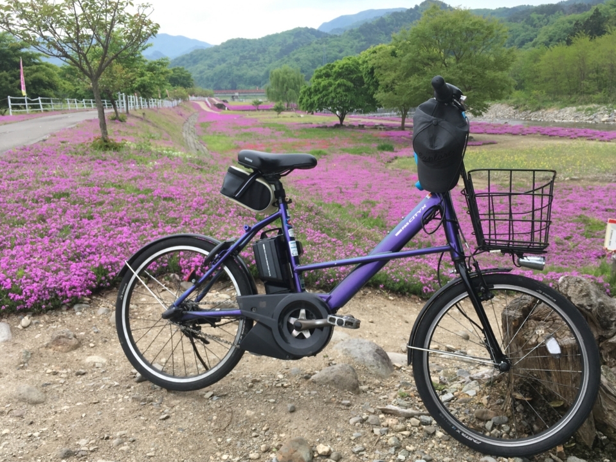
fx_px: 552
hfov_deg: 58.3
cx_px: 326
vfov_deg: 45.4
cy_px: 231
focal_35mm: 31
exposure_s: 1/300
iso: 25
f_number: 2.2
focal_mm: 4.15
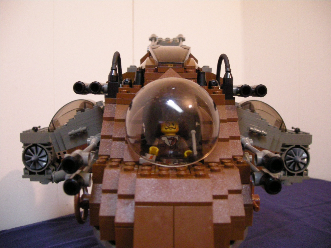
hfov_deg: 52.6
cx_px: 166
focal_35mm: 35
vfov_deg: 40.7
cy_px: 124
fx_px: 335
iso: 400
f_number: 2.8
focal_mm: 5.7
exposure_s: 1/16.1
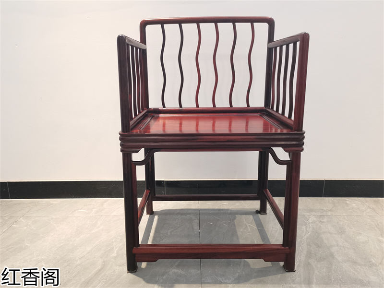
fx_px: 288
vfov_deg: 53.1
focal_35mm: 26
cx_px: 192
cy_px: 144
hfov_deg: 67.3
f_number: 1.8
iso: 500
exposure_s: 1/33.3
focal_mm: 5.58
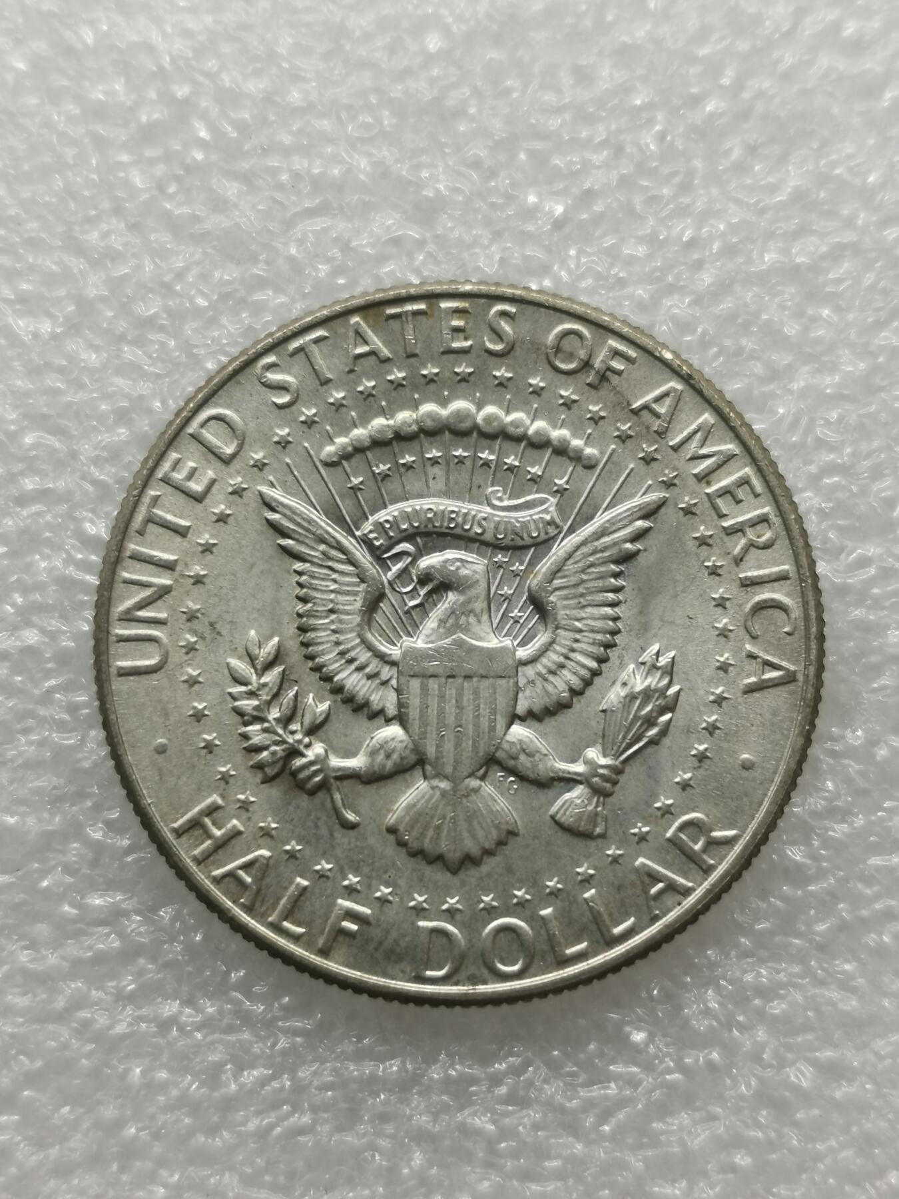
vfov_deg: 30.7
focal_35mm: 63
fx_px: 2182
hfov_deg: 23.3
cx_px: 450
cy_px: 600
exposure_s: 1/100
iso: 50
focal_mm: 5.56
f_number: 1.6
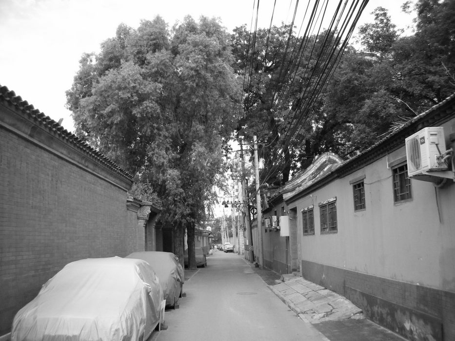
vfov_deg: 40.7
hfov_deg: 52.6
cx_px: 228
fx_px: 460
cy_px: 170
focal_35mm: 35
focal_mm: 5.8
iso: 200
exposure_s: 1/180
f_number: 3
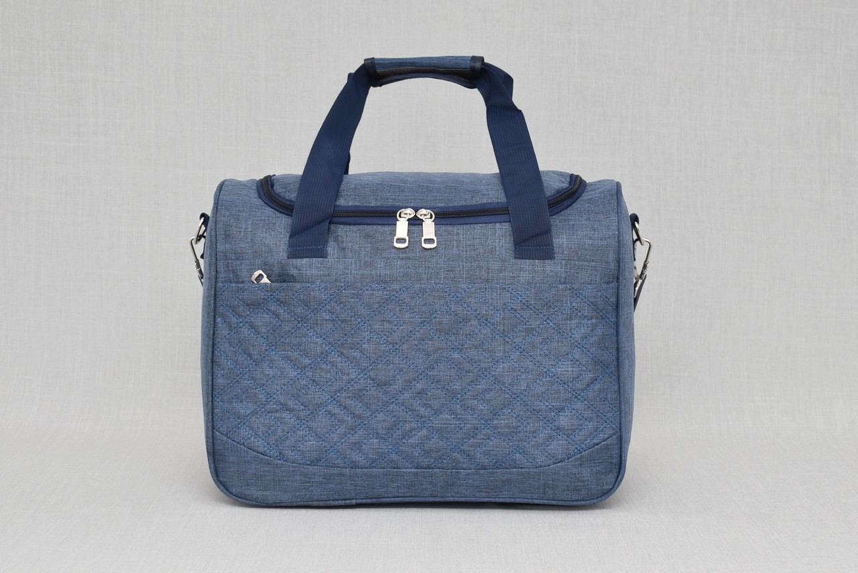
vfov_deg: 22.7
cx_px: 429
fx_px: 1431
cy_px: 286
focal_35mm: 60
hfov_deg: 33.4
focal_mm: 40
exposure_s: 1/60
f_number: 5.6
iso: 100
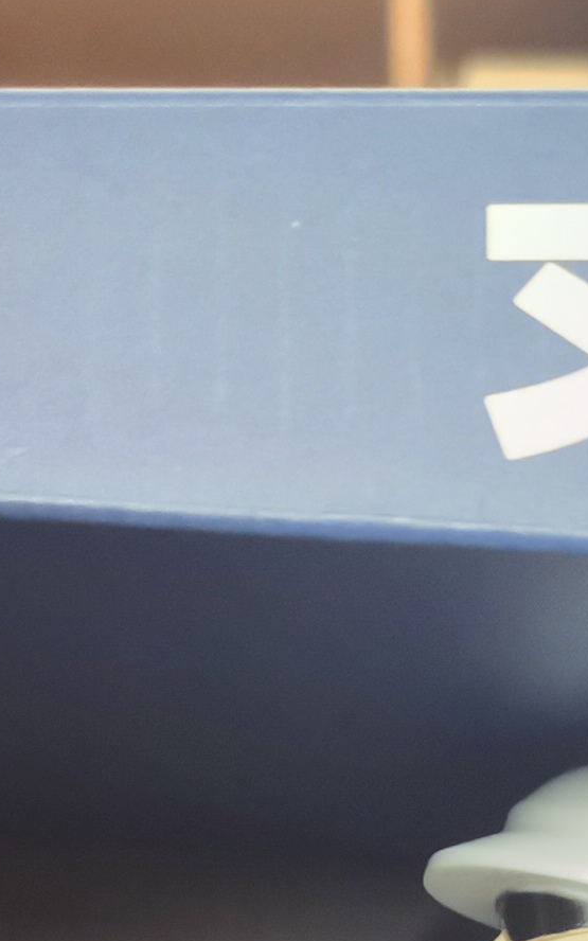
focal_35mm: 132
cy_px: 1567
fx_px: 3384
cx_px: 237
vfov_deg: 14.4
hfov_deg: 9.9
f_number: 1.9
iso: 500
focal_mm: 5.58
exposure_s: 1/33.3
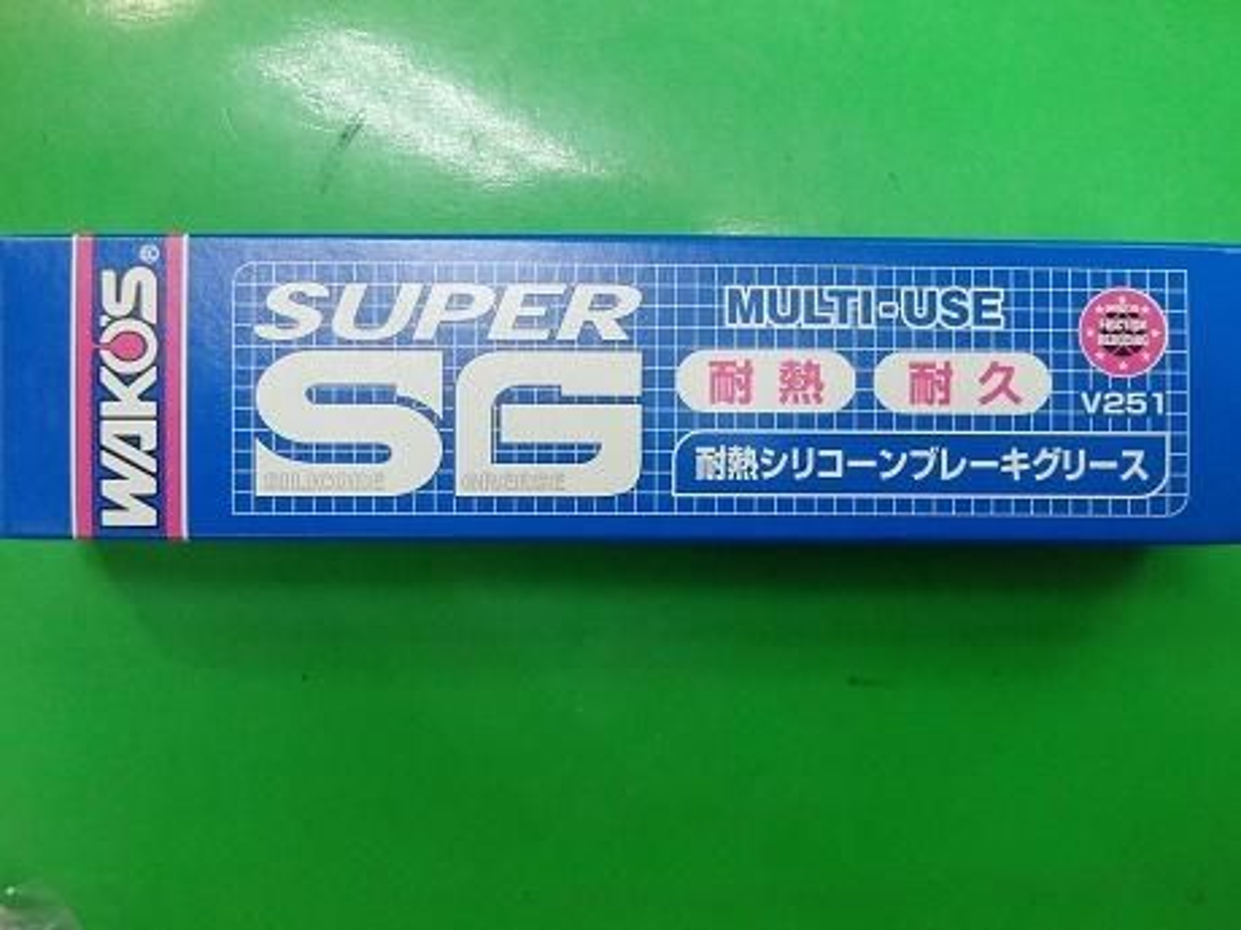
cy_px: 465
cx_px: 620
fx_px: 1326
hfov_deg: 50.1
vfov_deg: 38.7
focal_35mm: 37
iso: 1000
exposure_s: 1/40
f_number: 4.7
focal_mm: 6.6
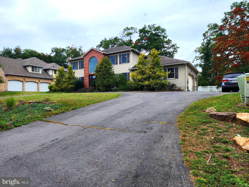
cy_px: 94
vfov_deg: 58.9
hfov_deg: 73.9
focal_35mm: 23
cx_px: 124
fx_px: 165
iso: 12
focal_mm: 6.4
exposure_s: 1/551
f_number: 1.8
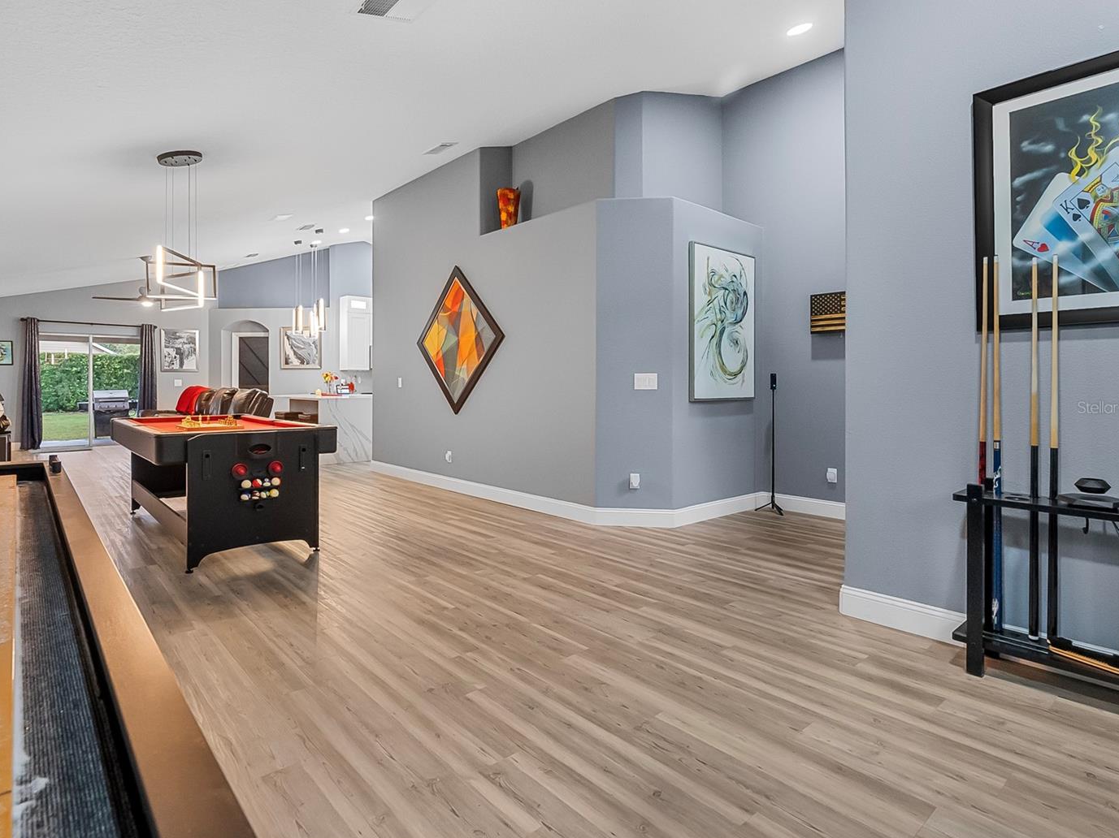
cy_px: 407
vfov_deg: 68.6
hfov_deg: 84.4
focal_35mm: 19
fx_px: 614
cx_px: 500
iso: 6400
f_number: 9
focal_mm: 17
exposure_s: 1/30
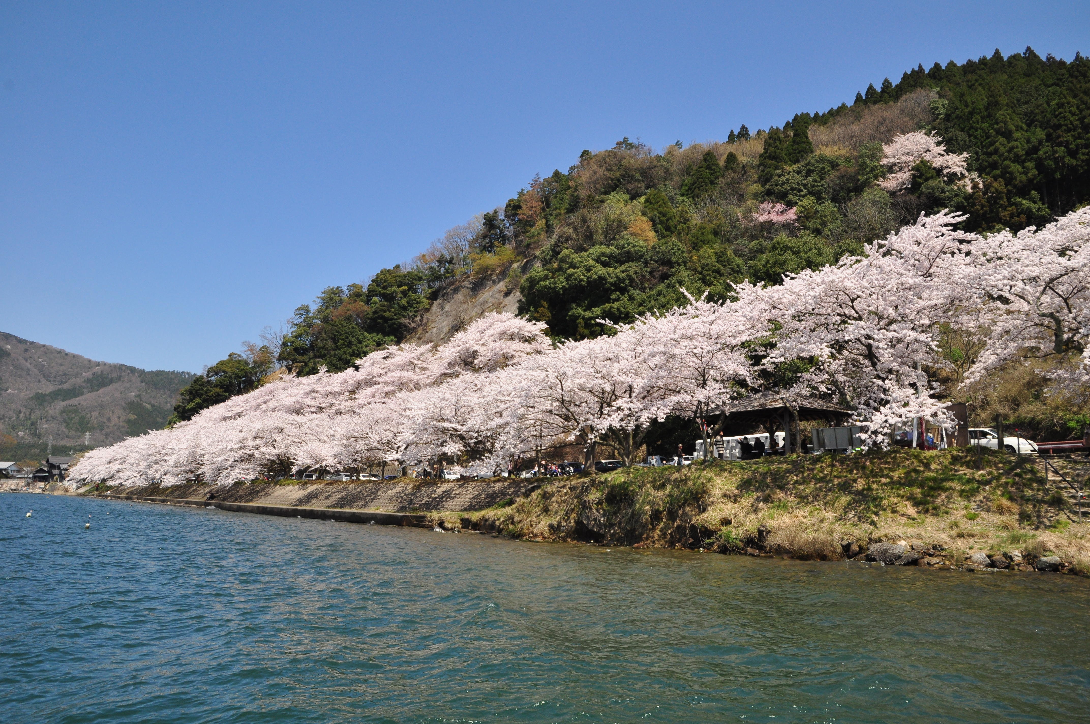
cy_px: 362
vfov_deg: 53.0
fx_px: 726
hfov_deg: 73.8
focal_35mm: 24
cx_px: 545
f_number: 10
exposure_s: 1/500
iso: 400
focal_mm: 16
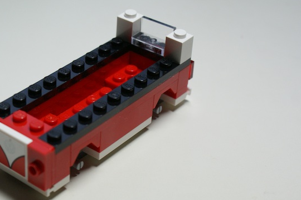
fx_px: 744
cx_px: 95
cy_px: 128
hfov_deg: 22.8
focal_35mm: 89
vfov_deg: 15.3
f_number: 5.6
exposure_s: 1/80
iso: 320
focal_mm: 40
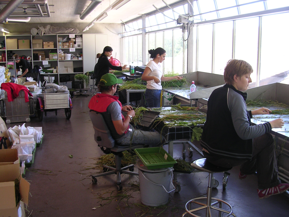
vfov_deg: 37.7
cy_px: 108
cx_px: 144
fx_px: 317
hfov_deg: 49.0
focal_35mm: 38
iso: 100
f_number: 2.8
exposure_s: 1/37.7
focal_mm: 5.8
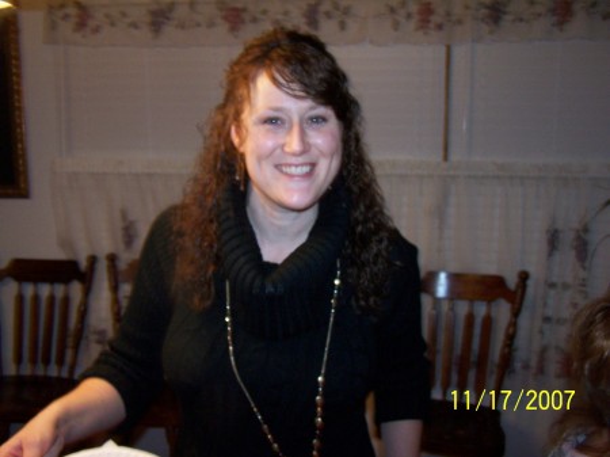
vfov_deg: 37.7
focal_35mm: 38
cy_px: 228
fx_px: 669
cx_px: 305
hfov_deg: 49.0
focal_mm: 6.3
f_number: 2.8
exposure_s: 1/60
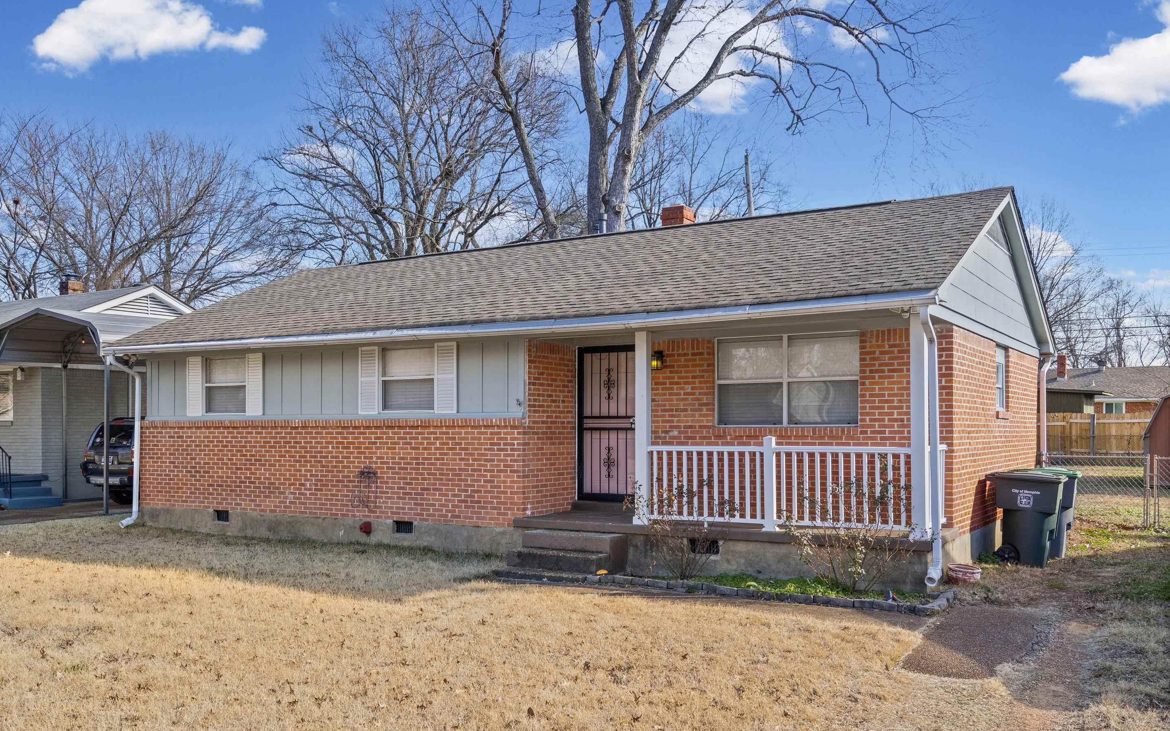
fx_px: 988
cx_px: 579
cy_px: 374
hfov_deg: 61.2
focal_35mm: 31
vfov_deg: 40.6
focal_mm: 30
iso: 1000
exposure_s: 1/400
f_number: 9
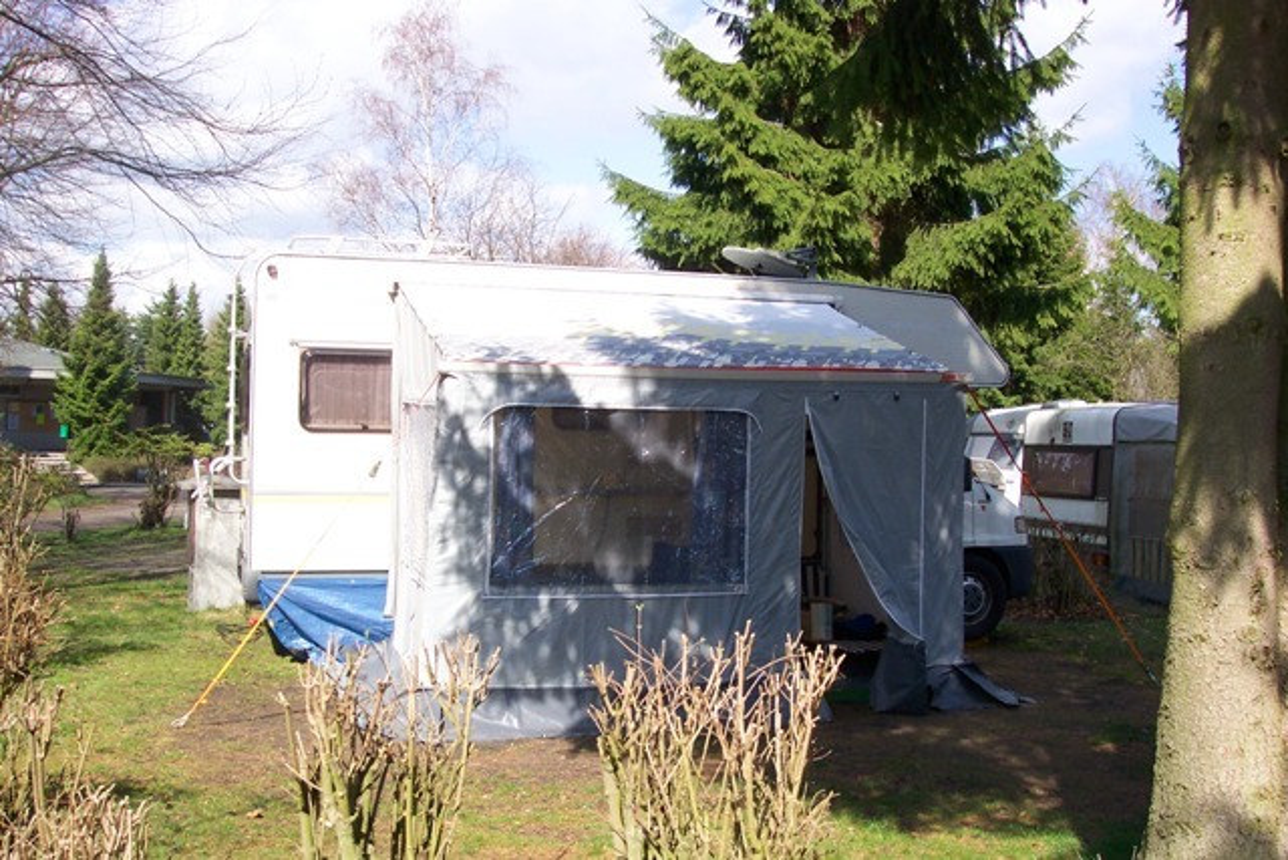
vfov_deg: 35.1
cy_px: 430
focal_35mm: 38
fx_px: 1360
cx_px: 644
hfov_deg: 50.7
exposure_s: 1/350
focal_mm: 8
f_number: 4.8
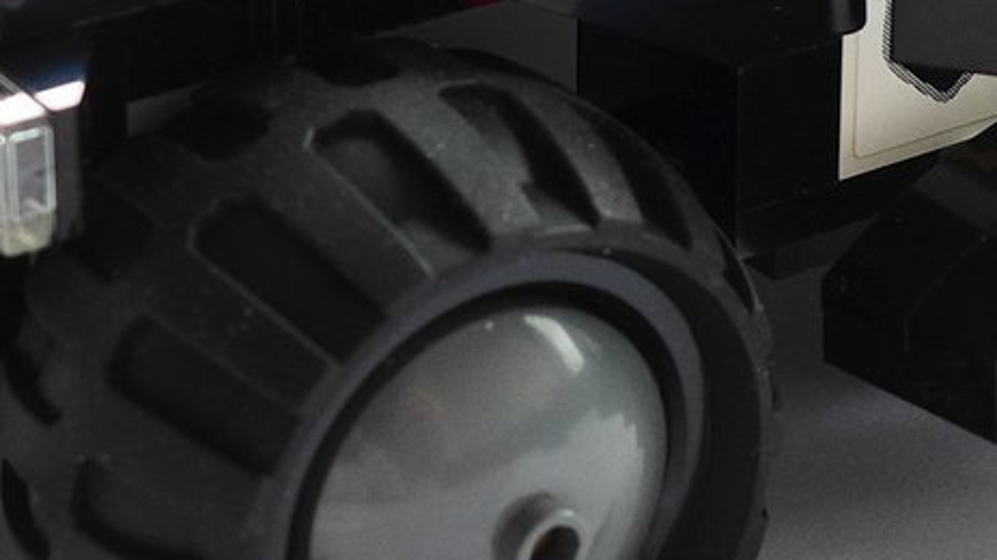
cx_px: 730
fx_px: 4519
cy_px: -45
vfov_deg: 7.1
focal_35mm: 171
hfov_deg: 12.6
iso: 200
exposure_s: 1/25
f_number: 2.8
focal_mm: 9.8
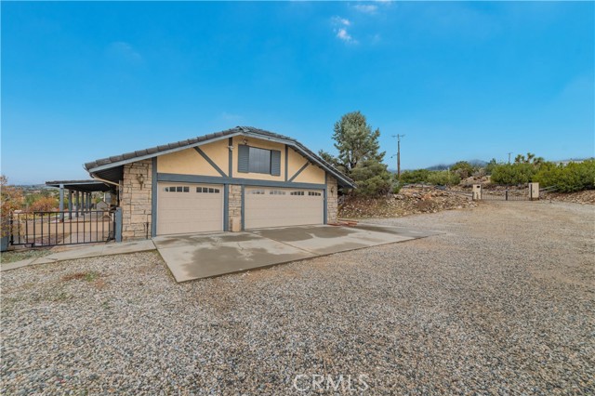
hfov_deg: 104.3
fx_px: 231
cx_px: 298
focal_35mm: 14
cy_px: 198
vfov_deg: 81.1
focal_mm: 14
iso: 100
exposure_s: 1/400
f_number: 7.1
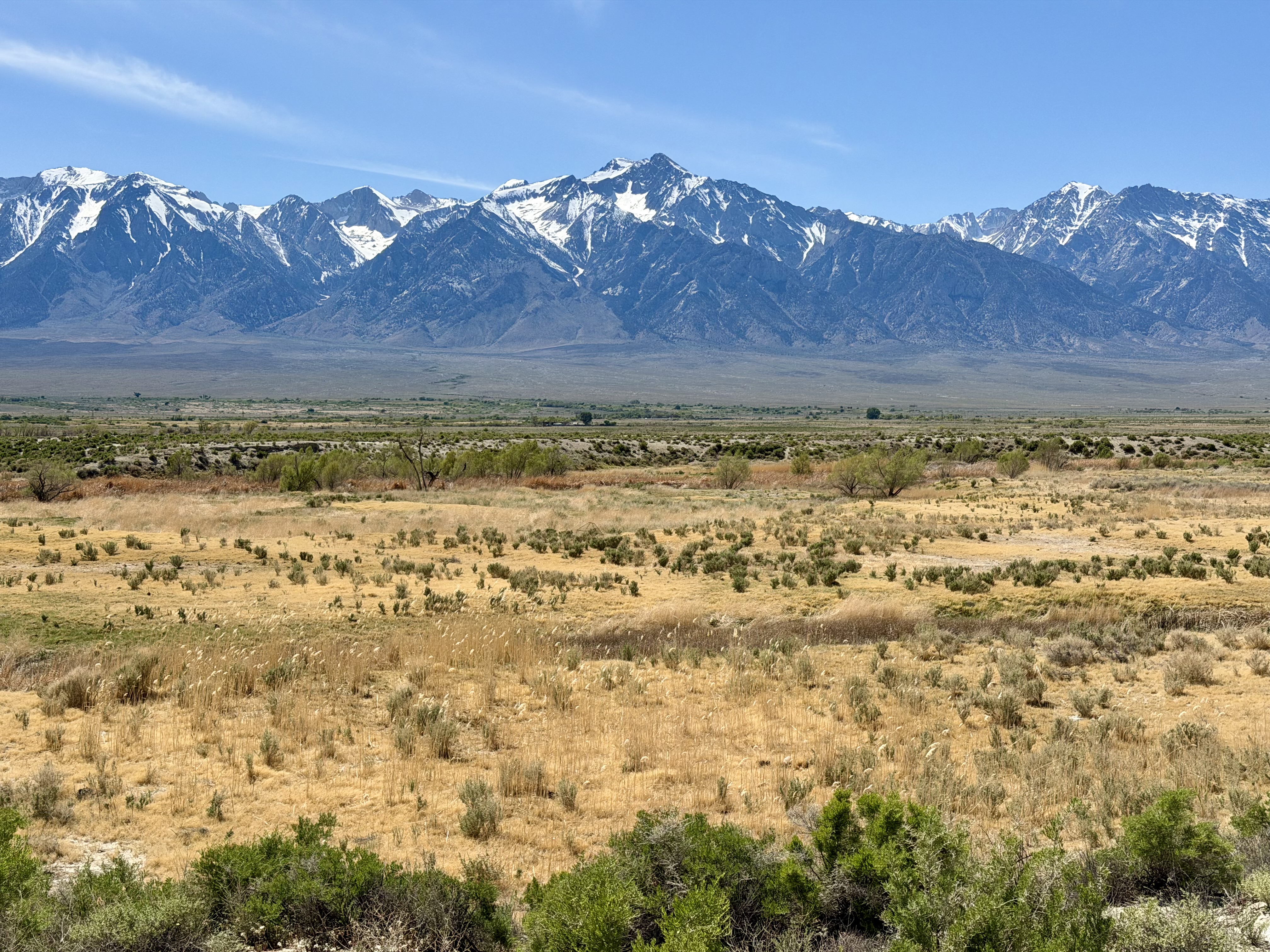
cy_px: 476
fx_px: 1761
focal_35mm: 48
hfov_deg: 39.7
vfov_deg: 30.3
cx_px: 635
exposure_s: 1/7874
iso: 64
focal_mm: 6.76
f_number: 1.78
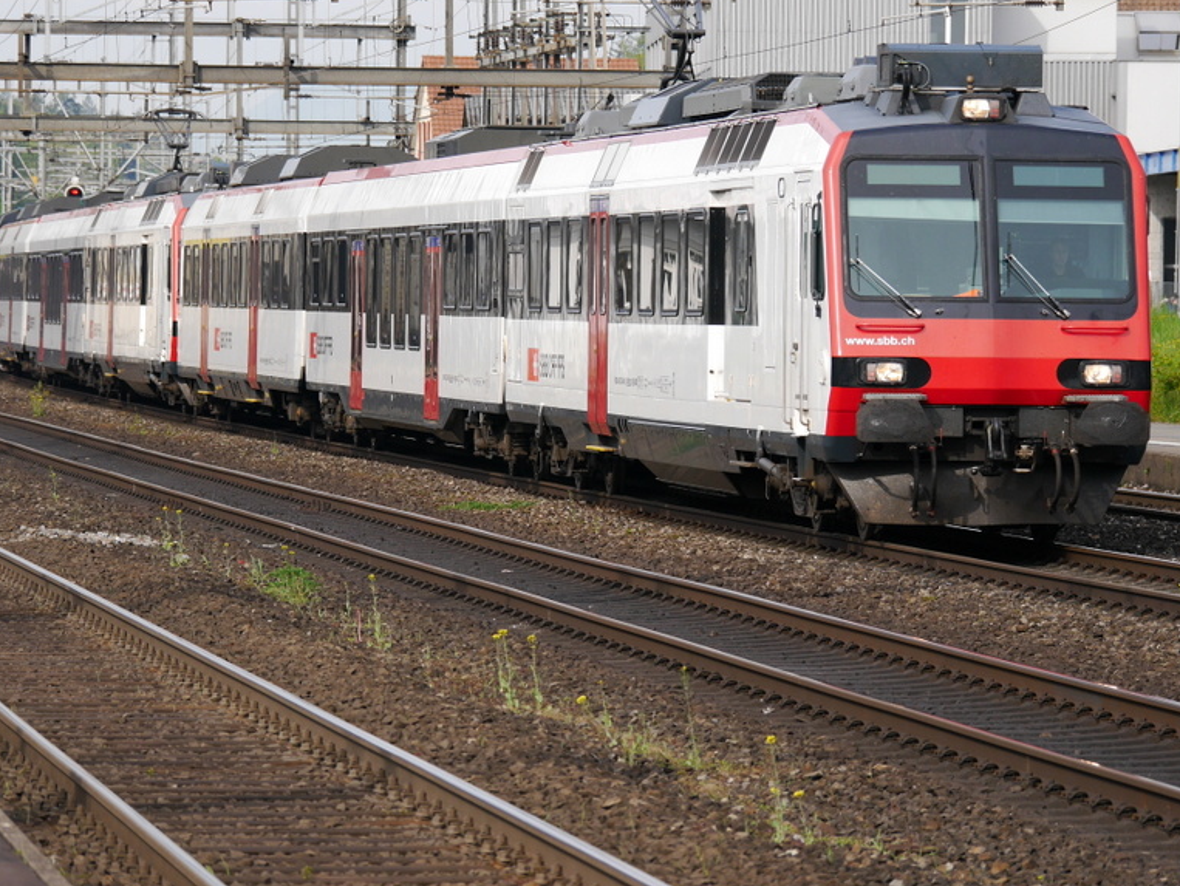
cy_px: 397
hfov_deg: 7.6
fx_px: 8935
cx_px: 585
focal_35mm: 262
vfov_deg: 5.7
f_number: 4.5
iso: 160
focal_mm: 100
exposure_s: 1/500
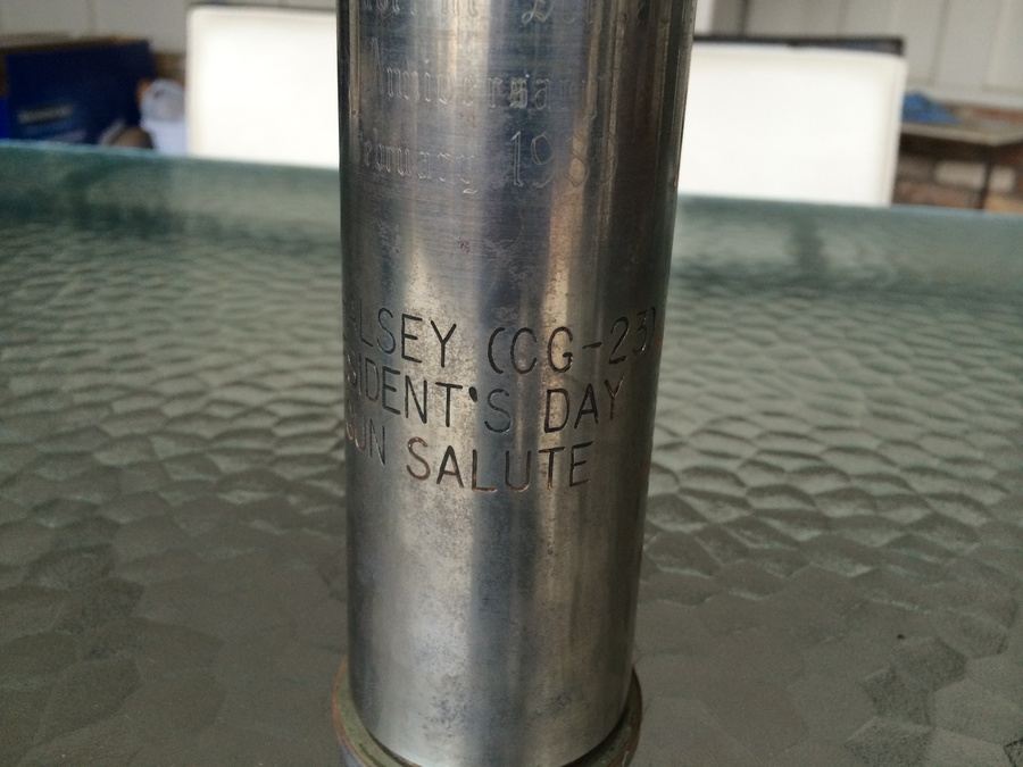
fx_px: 887
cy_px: 384
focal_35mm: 30
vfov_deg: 46.8
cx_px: 512
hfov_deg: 60.0
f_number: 2.2
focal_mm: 4.12
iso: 50
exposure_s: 1/30
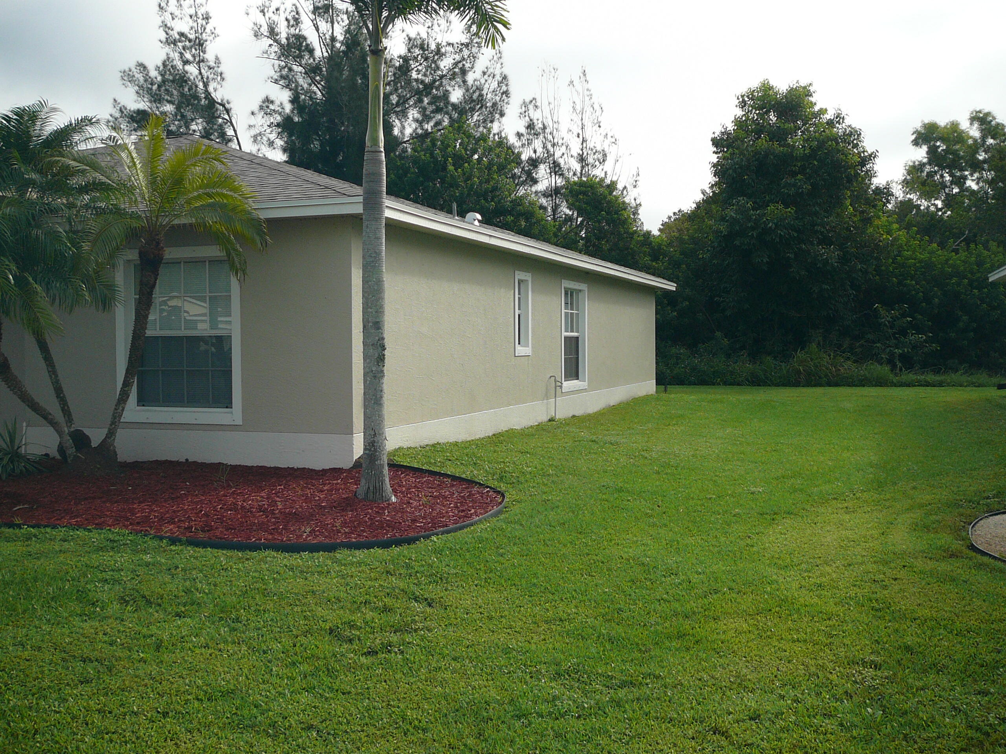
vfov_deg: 40.7
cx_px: 503
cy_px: 377
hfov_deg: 52.6
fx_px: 1017
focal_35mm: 35
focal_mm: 5.2
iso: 80
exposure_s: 1/1000
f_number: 2.8
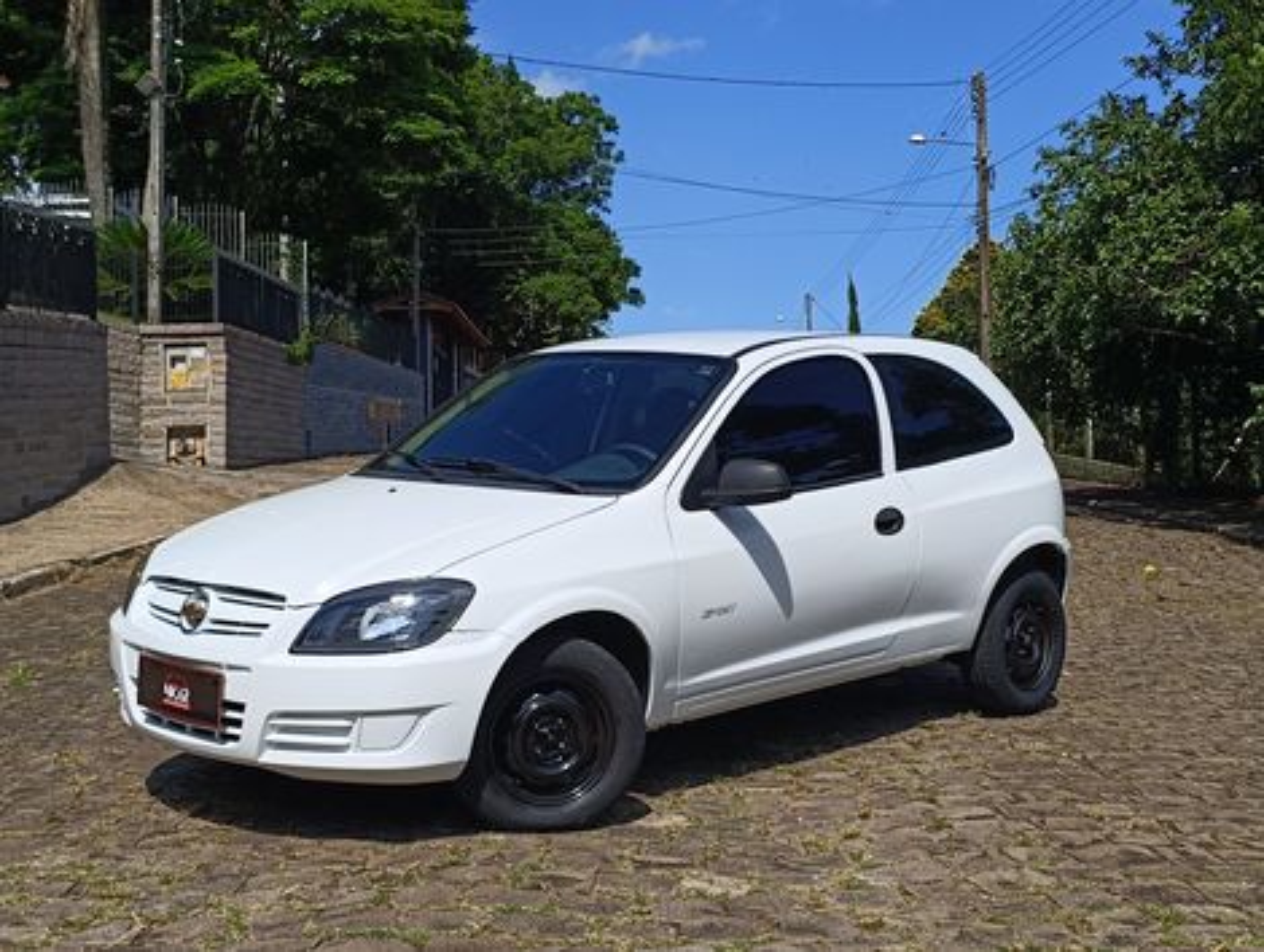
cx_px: 632
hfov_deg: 67.2
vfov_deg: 53.2
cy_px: 476
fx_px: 951
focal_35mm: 26
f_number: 1.5
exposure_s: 1/3891
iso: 50
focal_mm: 4.94
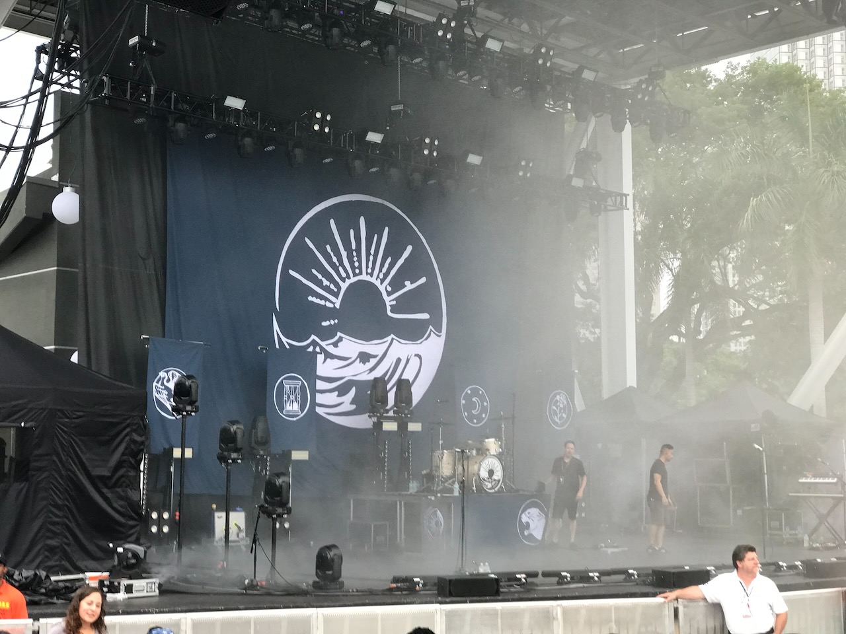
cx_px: 423
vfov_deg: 25.7
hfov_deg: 33.8
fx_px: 1393
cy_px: 317
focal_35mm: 57
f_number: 2.8
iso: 100
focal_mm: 6.6
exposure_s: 1/61
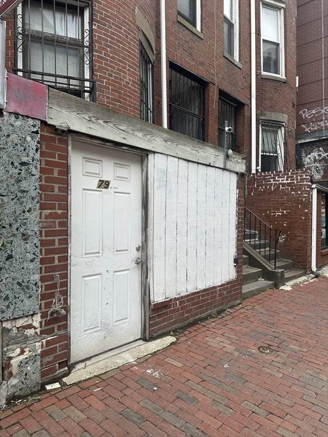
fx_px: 303
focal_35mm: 24
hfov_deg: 56.8
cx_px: 164
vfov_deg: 71.6
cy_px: 218
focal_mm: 6.86
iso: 80
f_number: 1.78
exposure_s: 1/1812
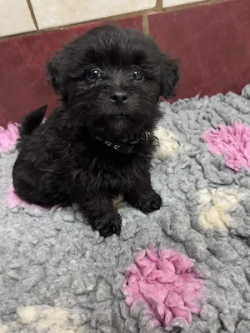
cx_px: 125
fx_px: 250
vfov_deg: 67.3
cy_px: 166
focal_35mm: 26
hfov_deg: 53.1
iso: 400
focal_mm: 5.7
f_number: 1.5
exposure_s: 1/50
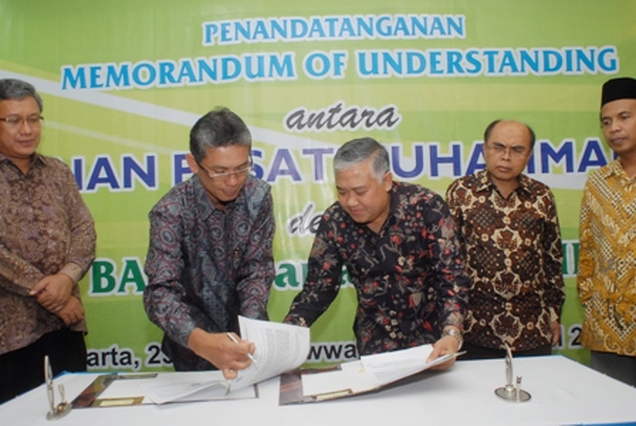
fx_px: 531
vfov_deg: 43.7
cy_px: 213
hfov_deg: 61.9
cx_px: 318
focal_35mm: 30
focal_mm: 20
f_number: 4
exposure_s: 1/50
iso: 400
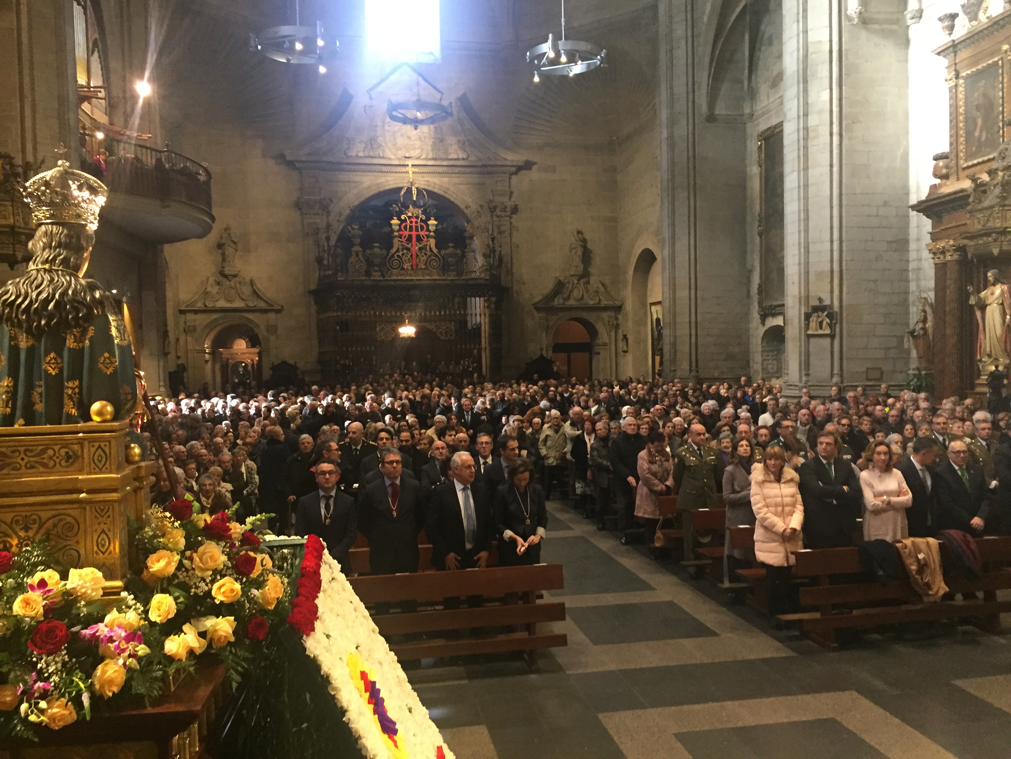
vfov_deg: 48.2
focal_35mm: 29
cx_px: 506
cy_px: 380
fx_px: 847
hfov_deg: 61.7
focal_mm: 4.15
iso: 250
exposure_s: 1/25
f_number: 2.2
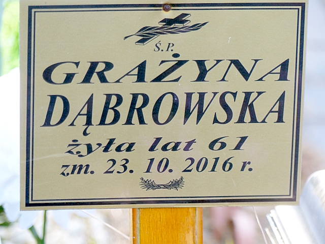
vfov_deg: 3.6
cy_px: 122
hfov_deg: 4.8
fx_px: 3878
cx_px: 162
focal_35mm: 413
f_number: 2.8
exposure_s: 1/100
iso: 200
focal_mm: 74.3
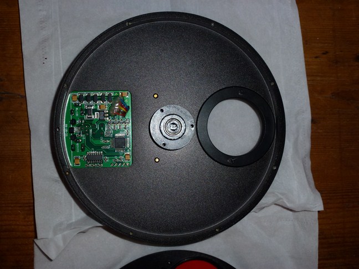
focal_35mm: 45
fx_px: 467
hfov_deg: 42.1
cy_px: 134
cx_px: 180
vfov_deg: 32.2
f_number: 4
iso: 160
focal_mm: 8
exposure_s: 1/60
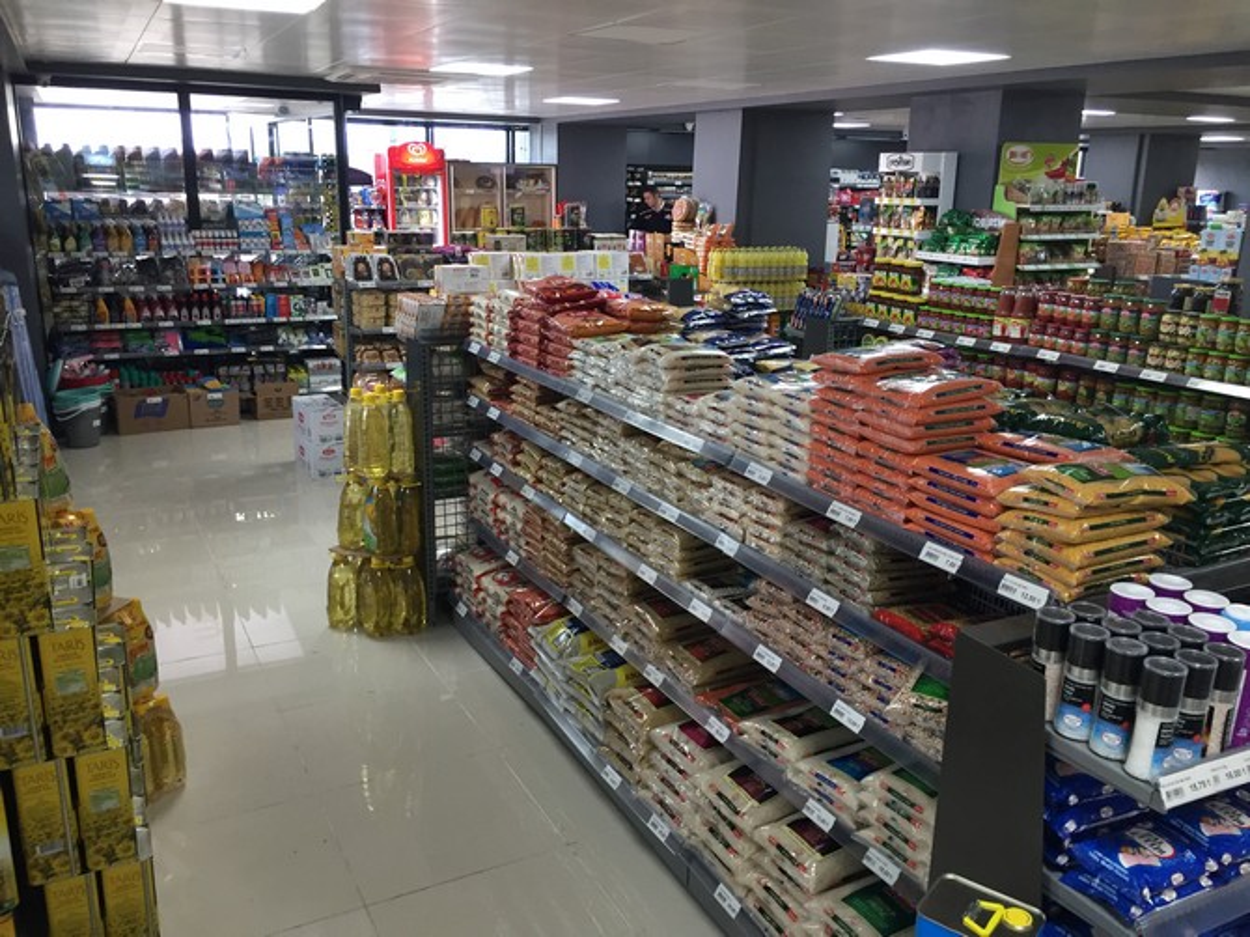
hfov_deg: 61.7
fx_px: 1047
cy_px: 468
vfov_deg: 48.2
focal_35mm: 29
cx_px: 625
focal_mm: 4.15
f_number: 2.2
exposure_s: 1/33
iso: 64
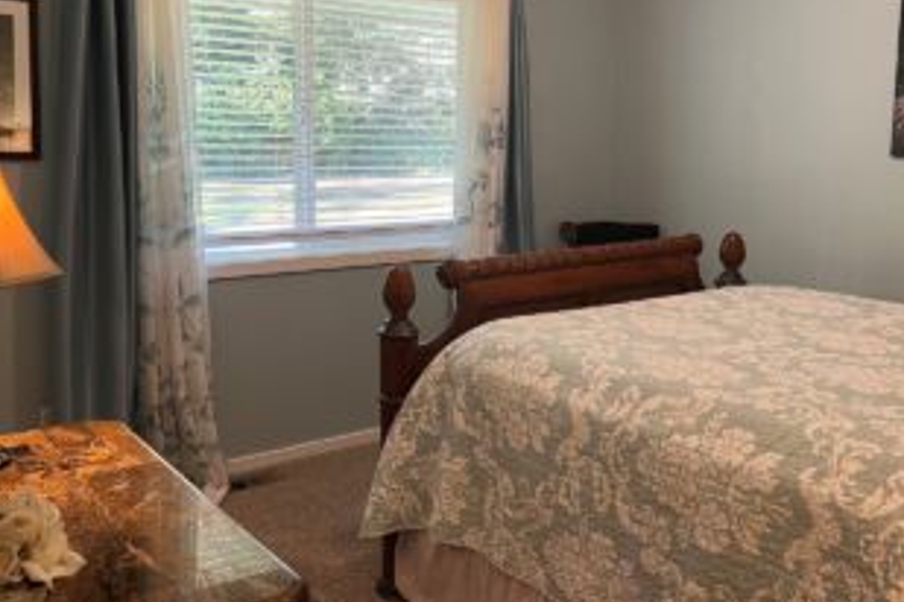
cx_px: 442
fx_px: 879
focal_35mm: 35
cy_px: 243
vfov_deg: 37.7
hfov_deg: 54.4
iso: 100
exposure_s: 1/60
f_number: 1.5
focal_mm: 5.7
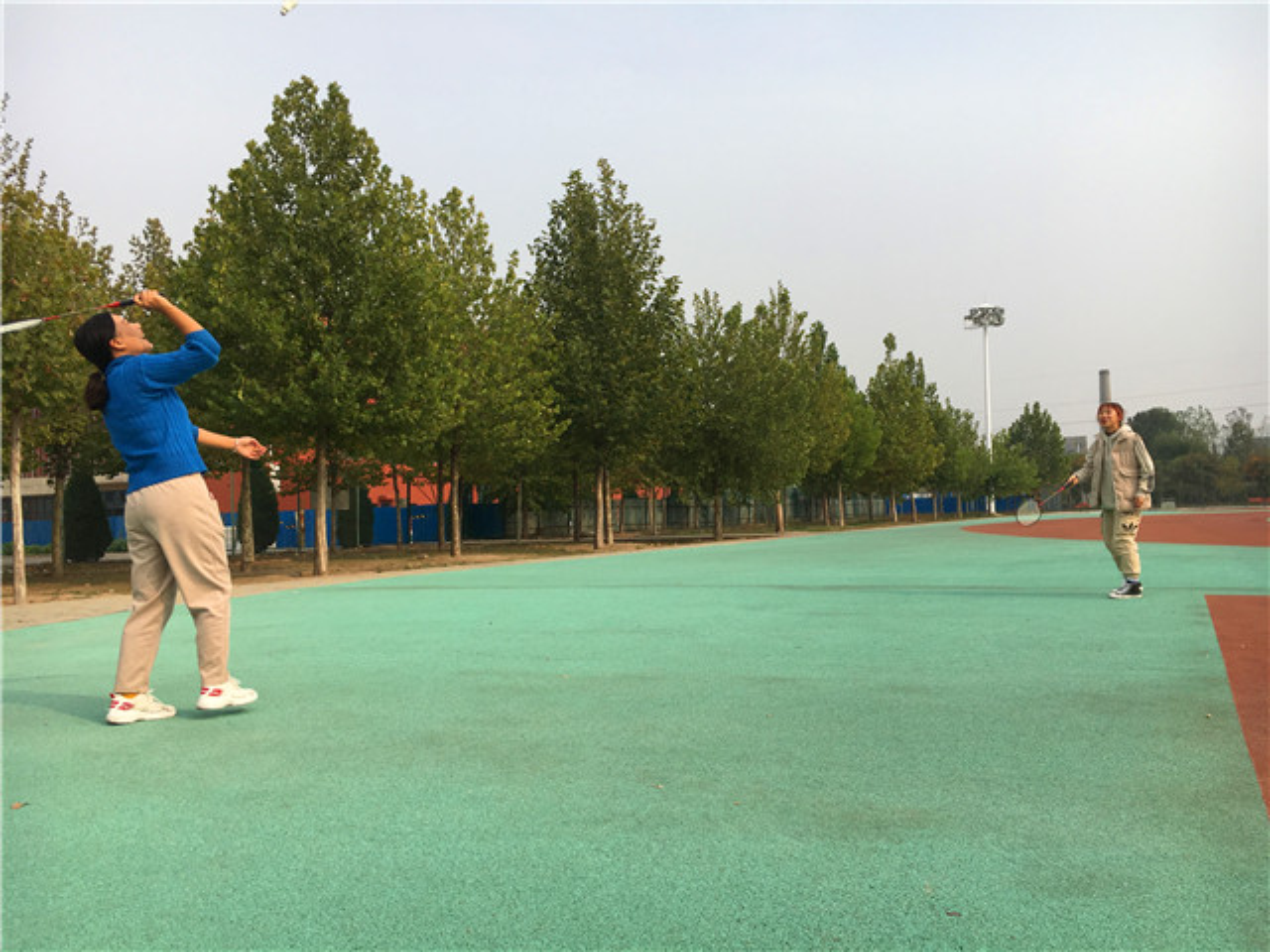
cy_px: 476
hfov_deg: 61.7
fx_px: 1064
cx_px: 635
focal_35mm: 29
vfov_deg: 48.2
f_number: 2.2
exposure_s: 1/2024
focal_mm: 4.15
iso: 25
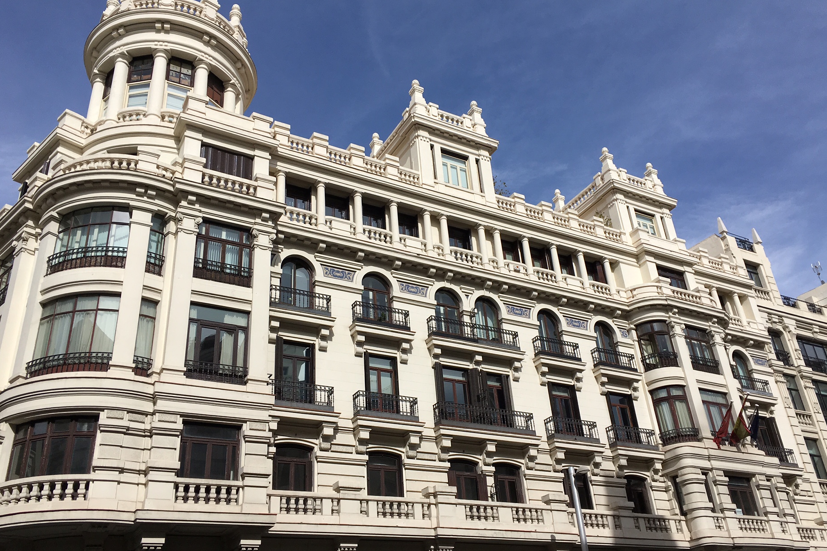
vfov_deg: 39.9
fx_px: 758
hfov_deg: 57.2
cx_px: 434
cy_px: 259
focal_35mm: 33
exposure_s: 1/3344
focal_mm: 4.15
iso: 25
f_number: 2.2
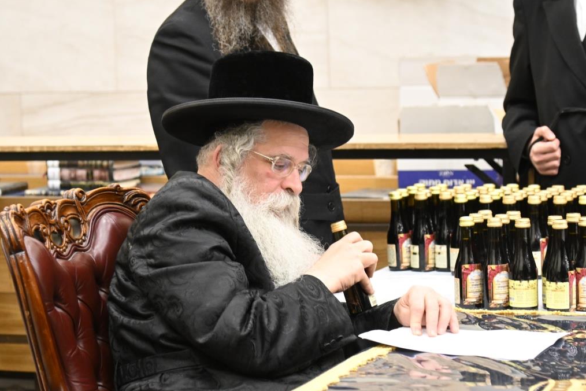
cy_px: 195
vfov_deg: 12.9
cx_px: 293
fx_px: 1725
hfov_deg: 19.3
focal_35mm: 106
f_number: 4
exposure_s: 1/125
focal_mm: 70
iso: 2500
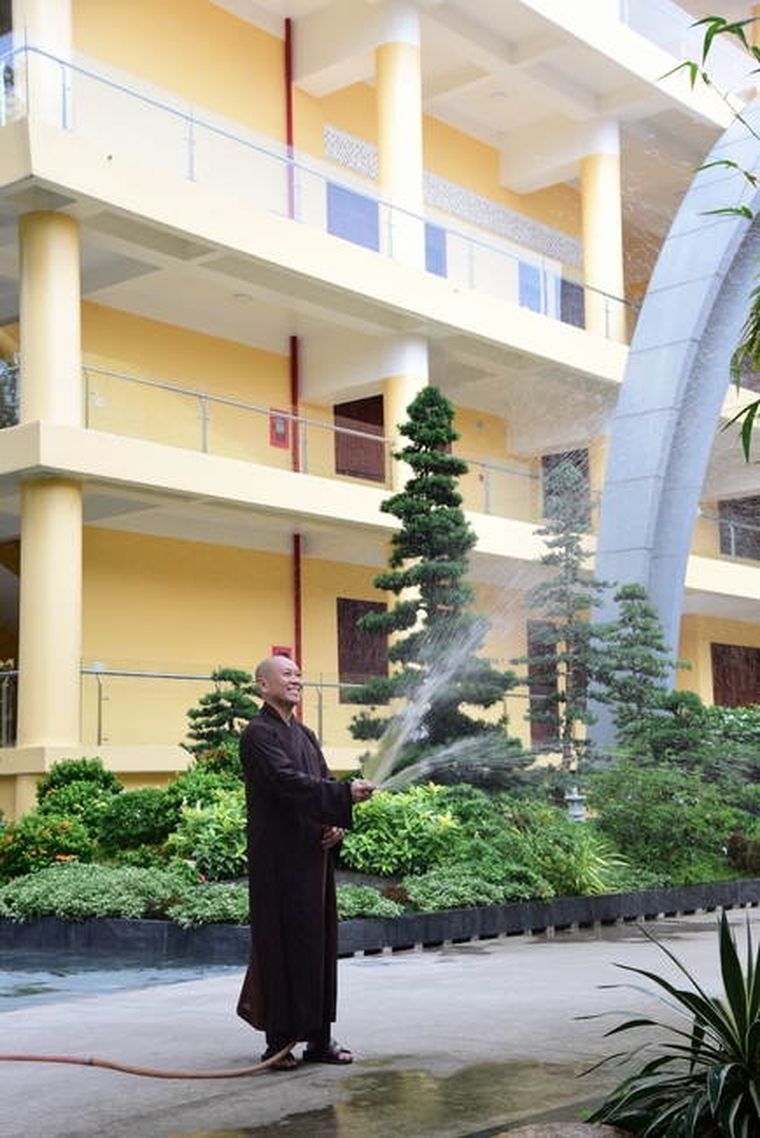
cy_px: 569
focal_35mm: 50
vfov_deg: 39.6
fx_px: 1582
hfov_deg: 27.0
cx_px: 380
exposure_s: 1/100
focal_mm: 50
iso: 320
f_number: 7.1
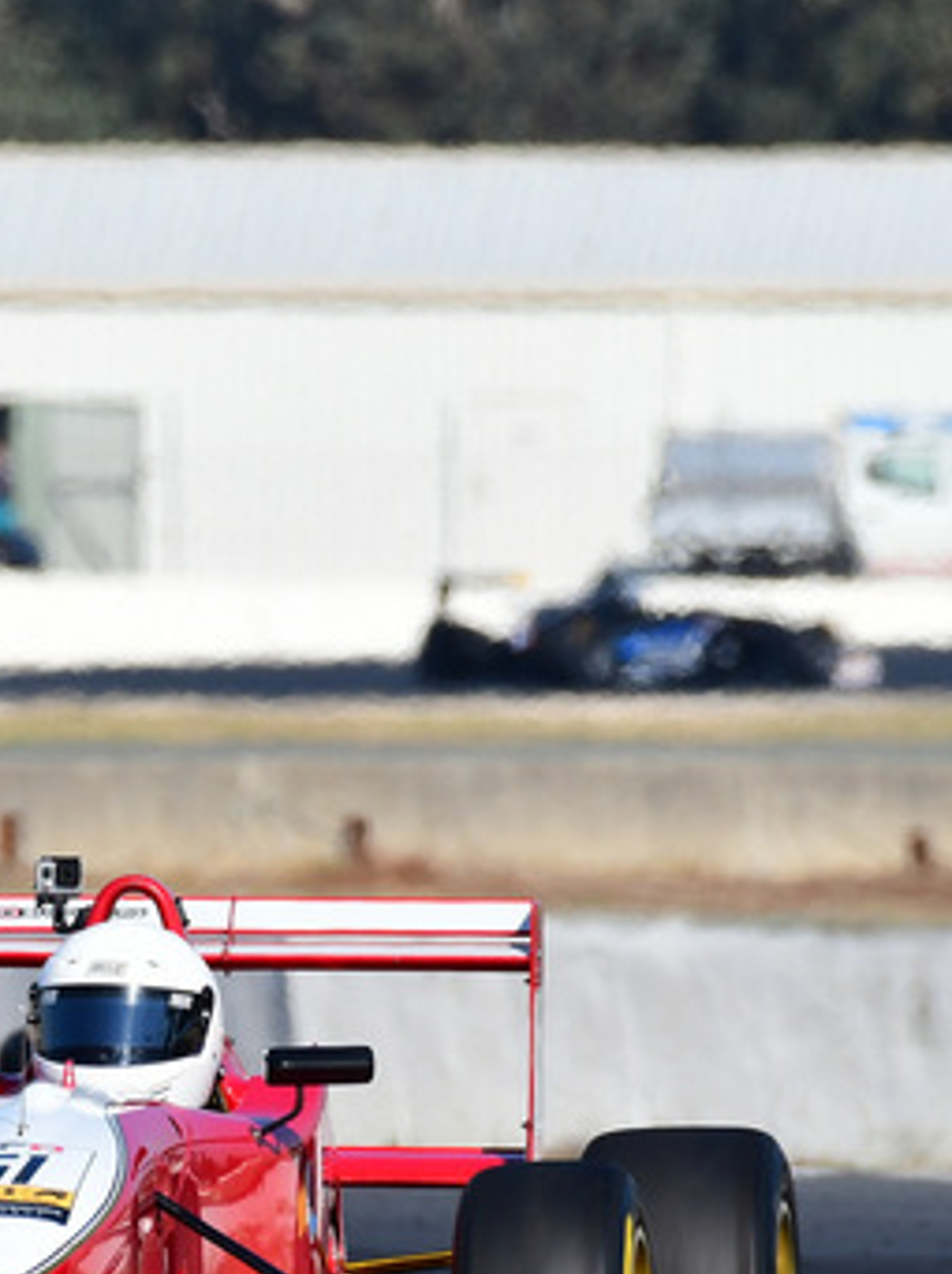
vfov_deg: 1.2
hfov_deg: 0.9
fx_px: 59736
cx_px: -116
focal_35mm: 1626
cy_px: 854
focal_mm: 480
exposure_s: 1/640
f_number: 10
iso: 320
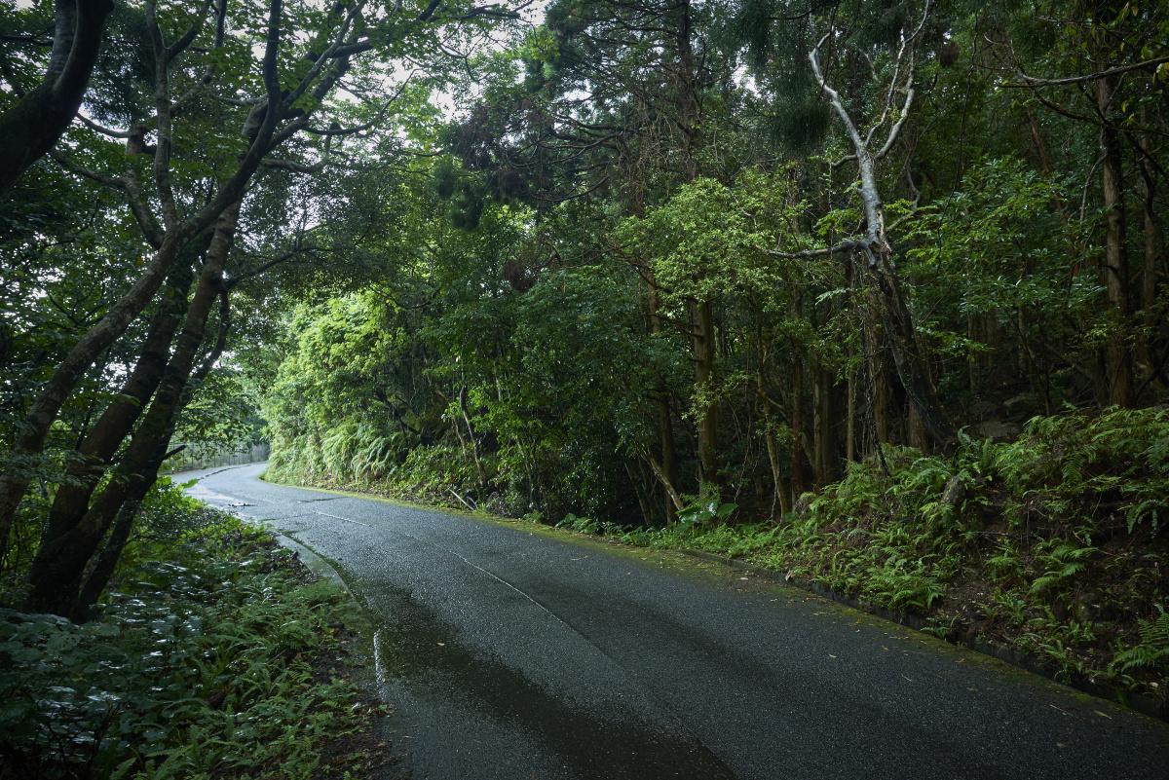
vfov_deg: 62.0
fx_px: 650
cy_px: 390
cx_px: 584
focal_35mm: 20
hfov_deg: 84.0
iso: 400
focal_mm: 20
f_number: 4
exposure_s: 1/40
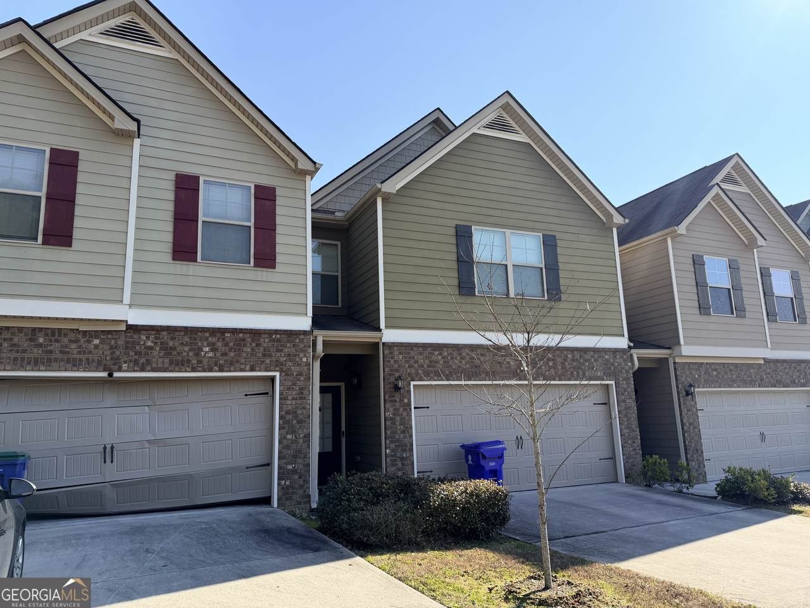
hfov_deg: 71.6
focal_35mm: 24
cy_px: 304
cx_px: 405
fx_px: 562
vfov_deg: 56.8
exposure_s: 1/3584
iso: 100
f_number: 1.78
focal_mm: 6.76
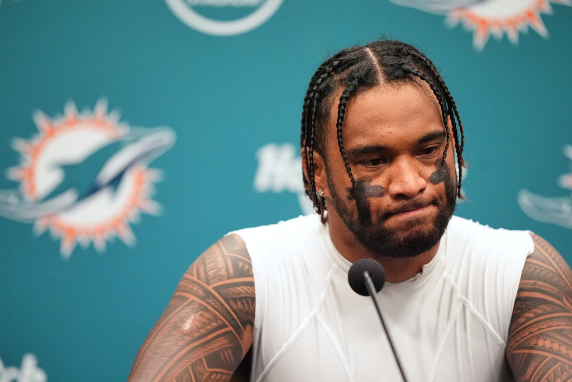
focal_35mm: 400
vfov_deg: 3.4
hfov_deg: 5.2
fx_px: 6356
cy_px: 191
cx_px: 286
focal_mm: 400
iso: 6400
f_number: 2.8
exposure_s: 1/1000
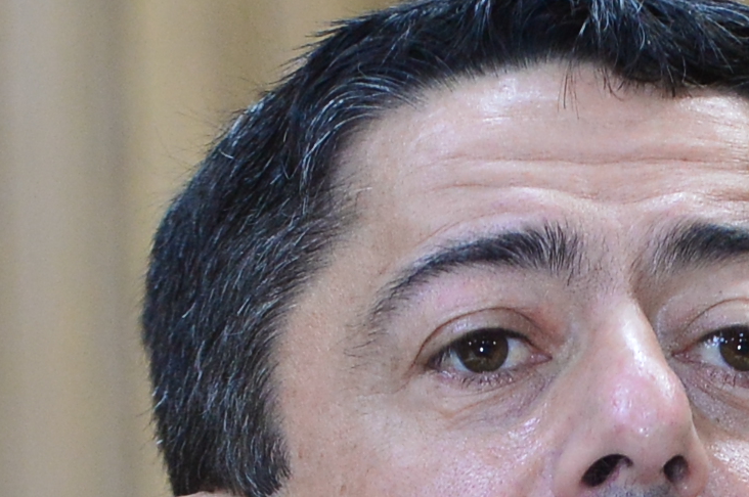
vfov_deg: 2.3
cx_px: 659
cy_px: 879
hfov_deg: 3.4
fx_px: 12591
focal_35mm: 606
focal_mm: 120
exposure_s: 1/320
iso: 3200
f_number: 3.2
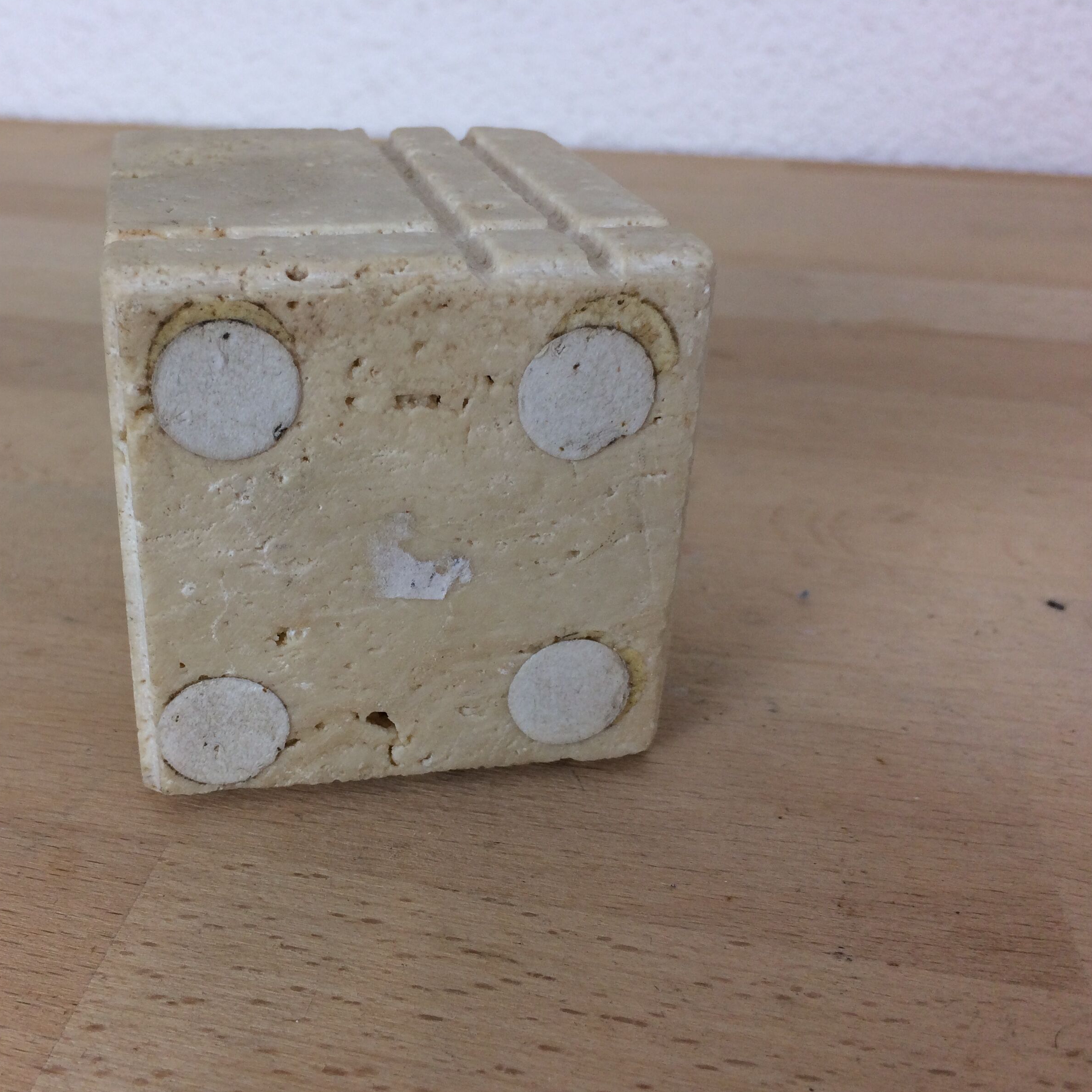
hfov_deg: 46.5
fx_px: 1249
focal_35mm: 35
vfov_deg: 47.2
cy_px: 546
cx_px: 367
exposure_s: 1/50
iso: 50
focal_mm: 4.15
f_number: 2.2
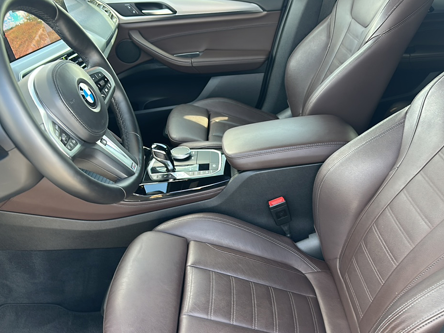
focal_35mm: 26
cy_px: 164
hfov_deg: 67.3
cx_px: 229
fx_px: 334
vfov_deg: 53.1
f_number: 1.78
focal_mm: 6.86
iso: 64
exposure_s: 1/61
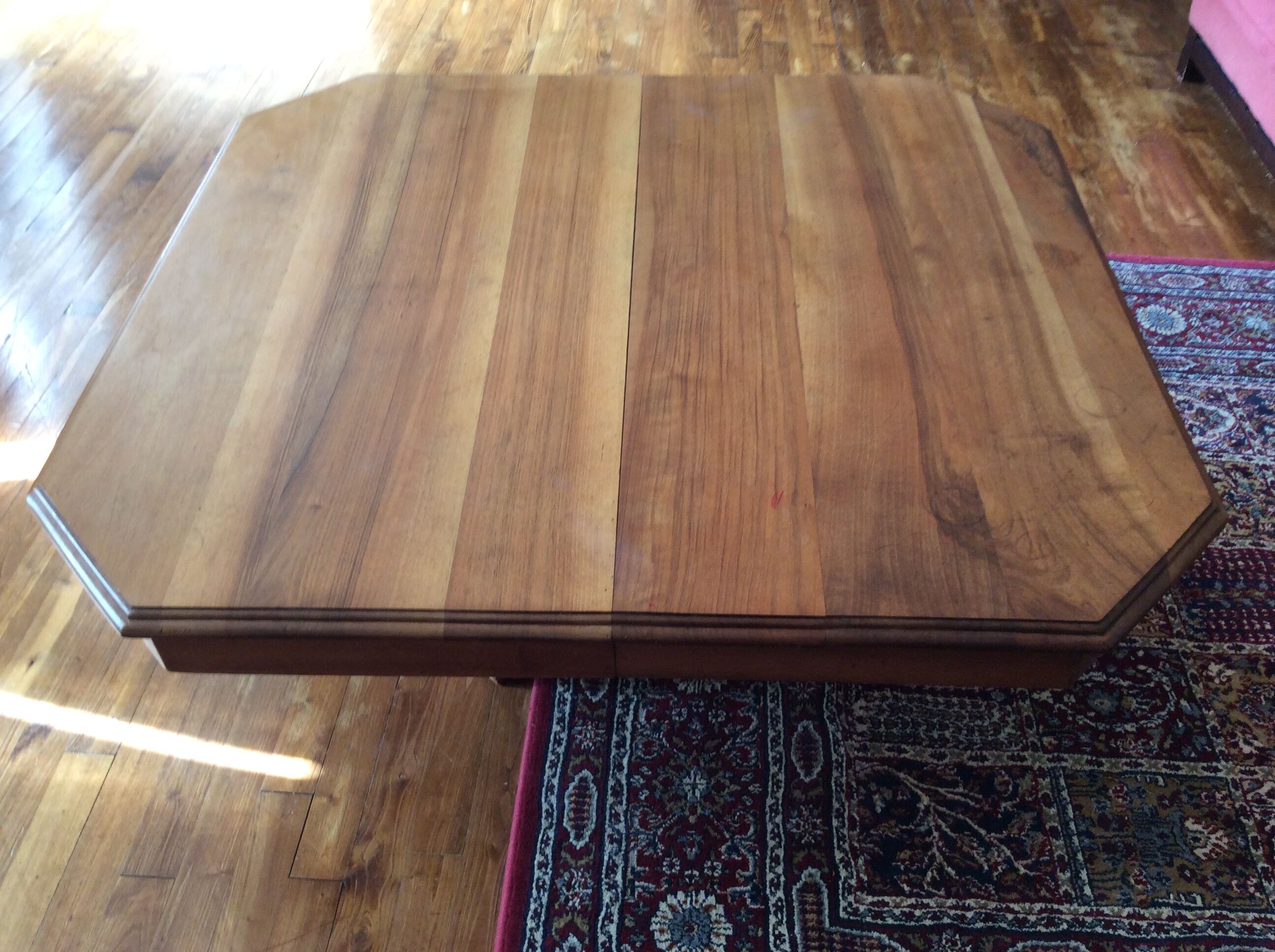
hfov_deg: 56.9
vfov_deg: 44.1
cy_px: 476
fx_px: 1177
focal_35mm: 32
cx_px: 638
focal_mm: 3.3
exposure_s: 1/25
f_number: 2.4
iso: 50
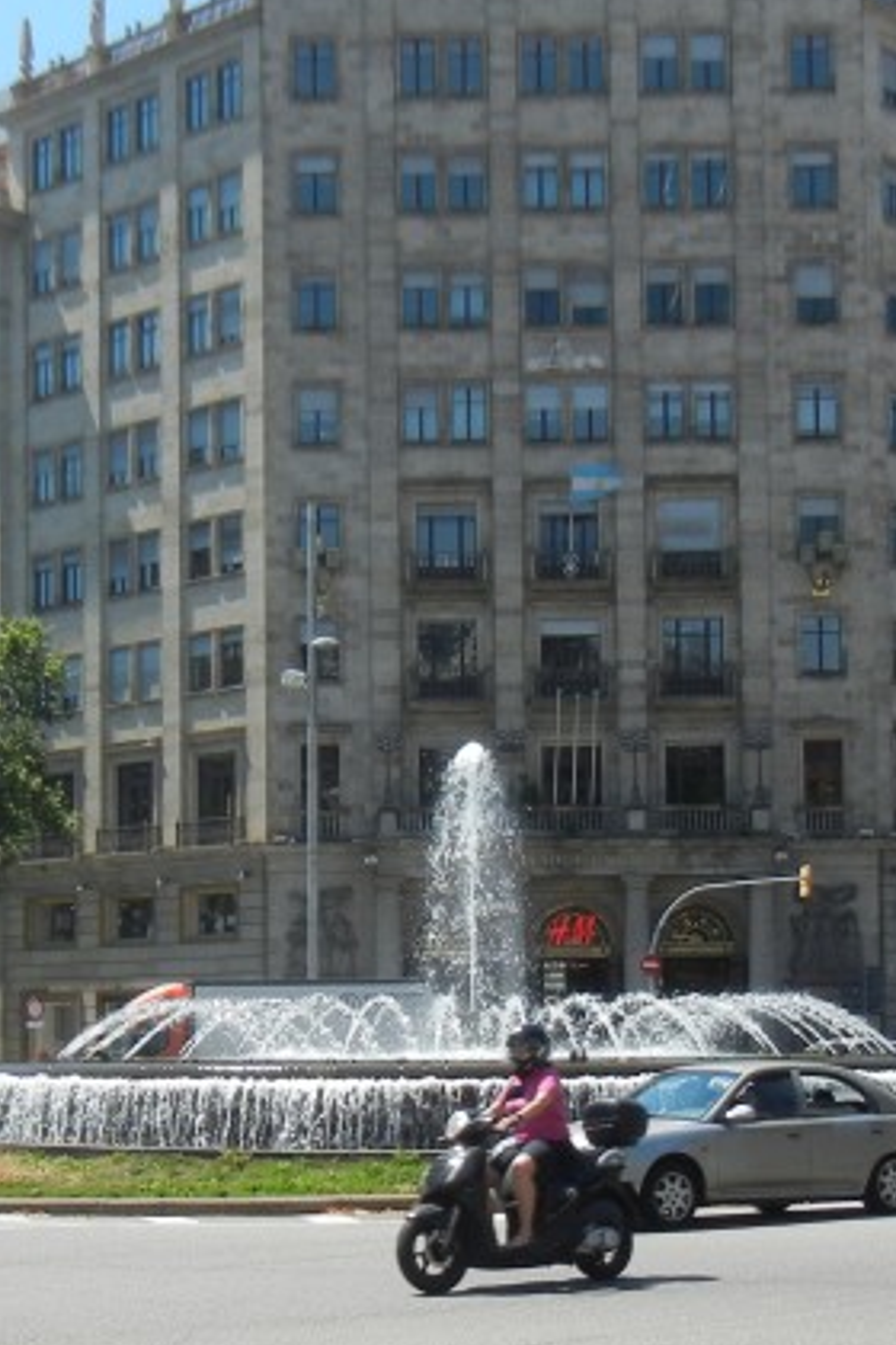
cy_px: 906
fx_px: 2837
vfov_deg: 26.5
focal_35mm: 76
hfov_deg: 17.9
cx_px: 352
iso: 160
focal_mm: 5.4
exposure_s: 1/307
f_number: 7
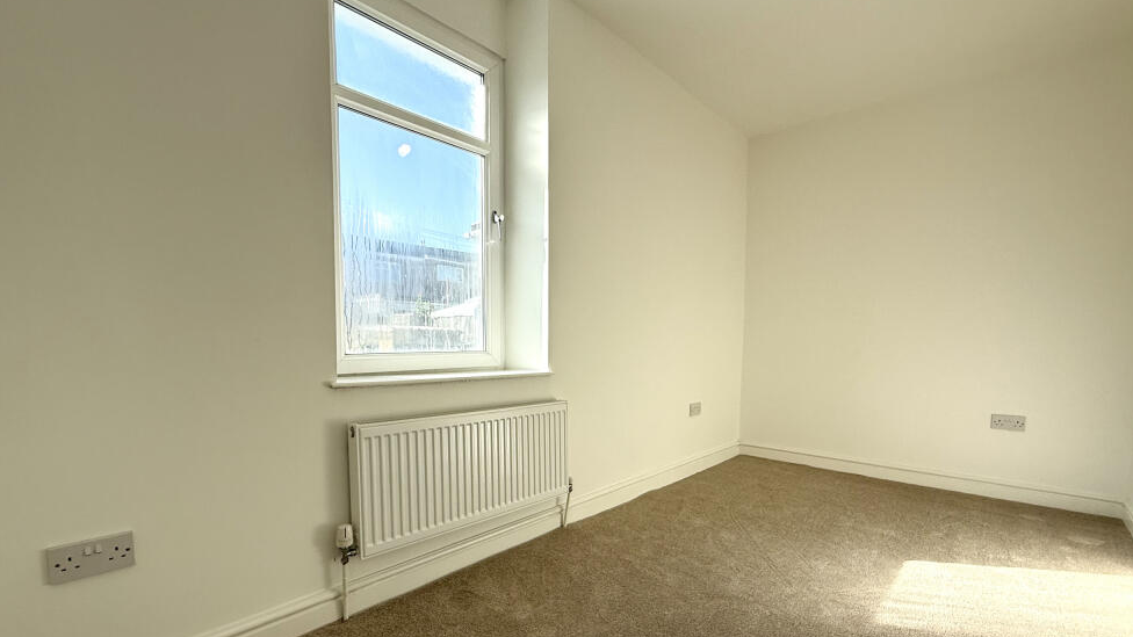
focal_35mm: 16
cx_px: 573
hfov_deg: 99.4
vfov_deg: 66.5
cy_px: 382
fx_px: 481
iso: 64
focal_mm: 2.22
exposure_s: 1/545
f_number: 2.2
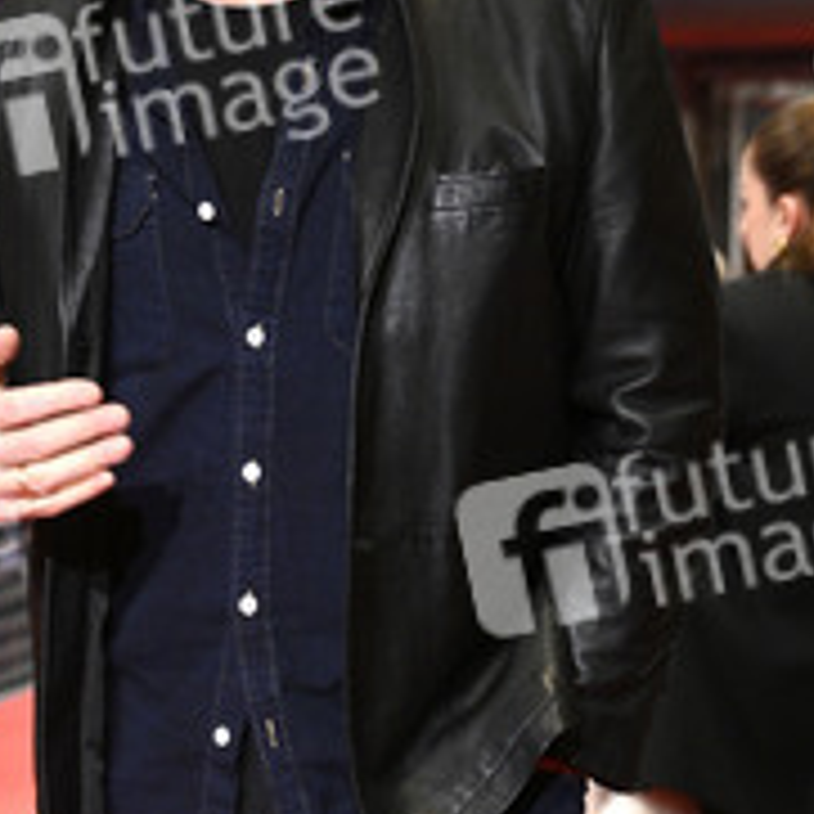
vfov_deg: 11.3
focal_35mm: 154
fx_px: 4097
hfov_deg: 11.3
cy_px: 306
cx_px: 279
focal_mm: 82
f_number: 5
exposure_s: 1/200
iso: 5000
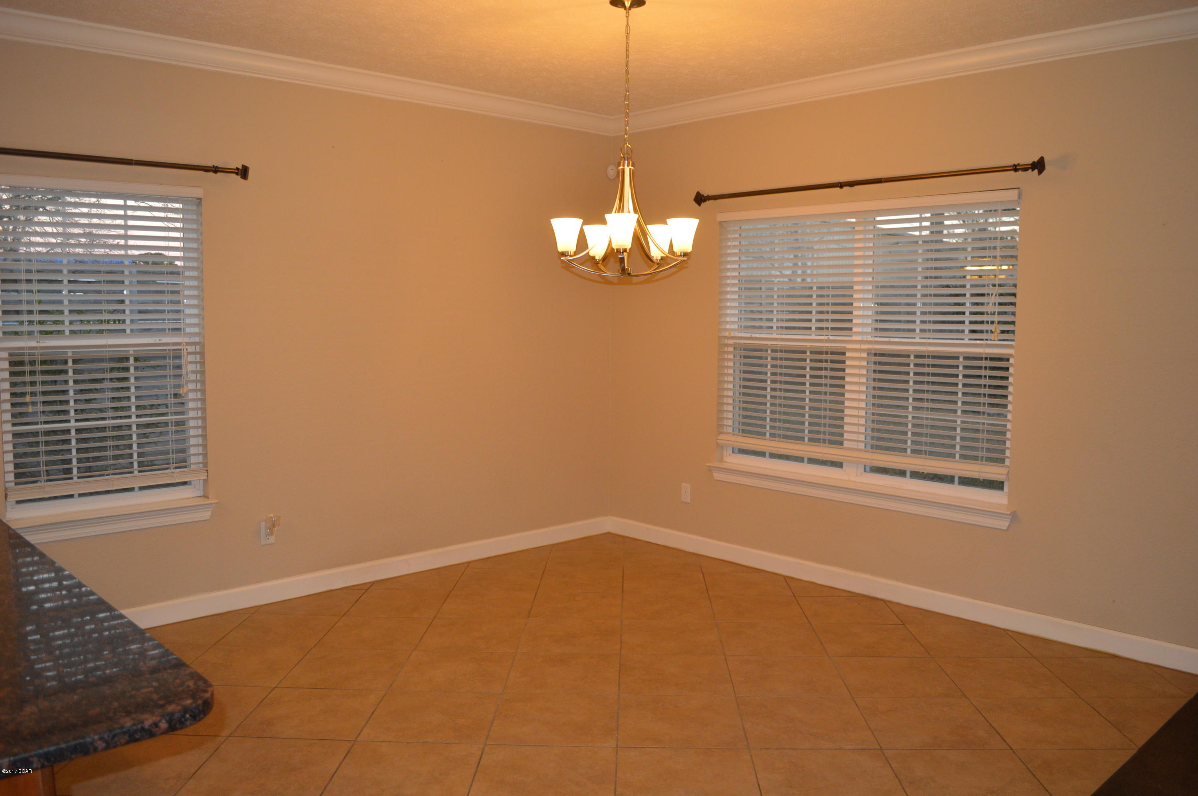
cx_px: 599
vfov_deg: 47.8
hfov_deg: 67.4
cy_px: 398
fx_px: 898
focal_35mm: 27
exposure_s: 1/60
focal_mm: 18
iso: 500
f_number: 3.5
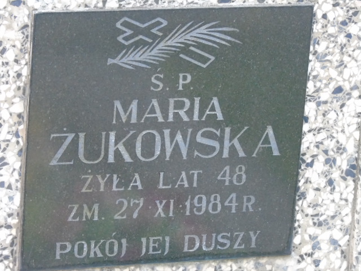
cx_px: 180
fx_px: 2534
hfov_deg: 8.1
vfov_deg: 6.1
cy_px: 136
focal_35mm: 243
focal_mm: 43
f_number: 4.8
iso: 800
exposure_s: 1/60
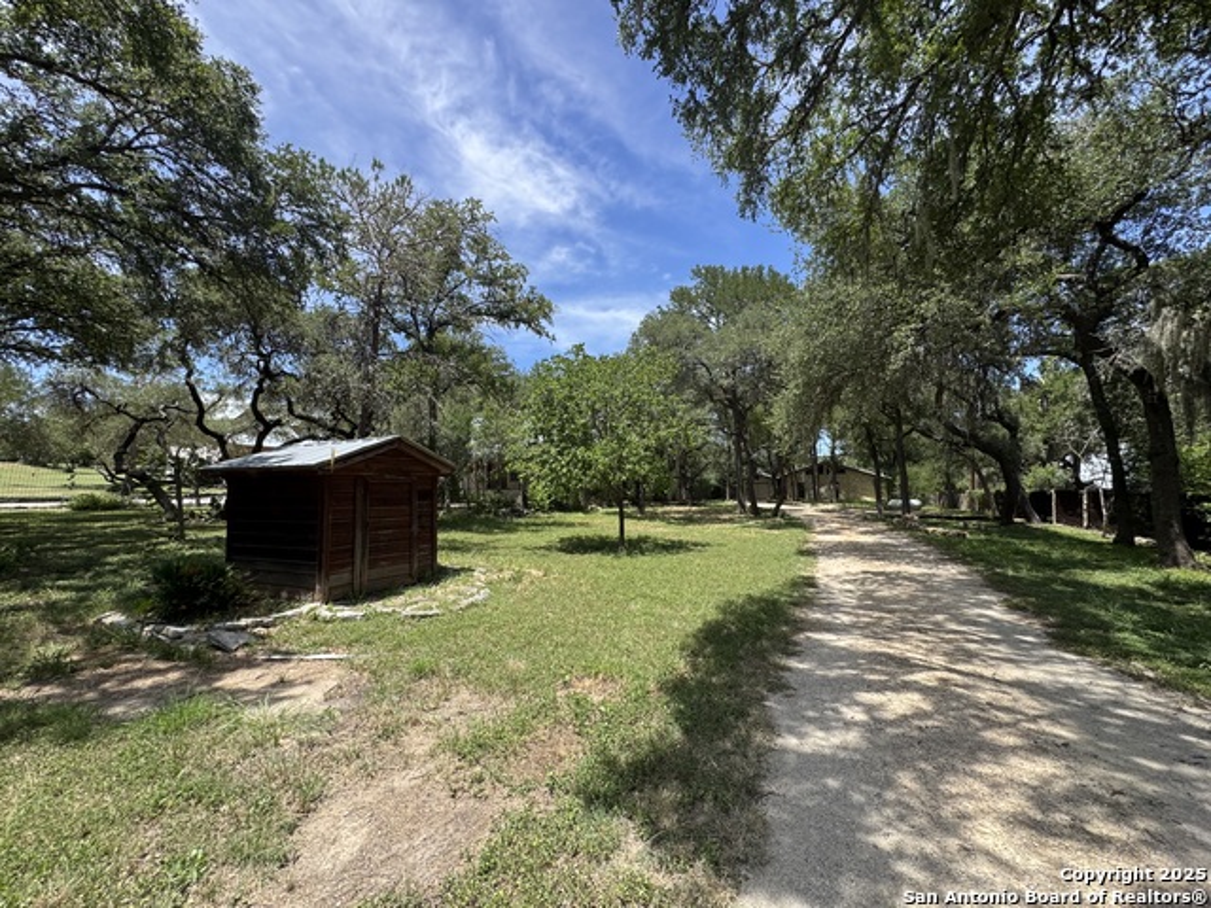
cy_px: 454
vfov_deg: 85.7
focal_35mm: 14
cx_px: 606
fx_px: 490
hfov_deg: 102.1
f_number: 2.2
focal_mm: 2.22
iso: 50
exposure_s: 1/858
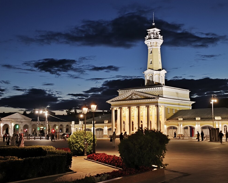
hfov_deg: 35.4
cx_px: 117
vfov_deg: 28.6
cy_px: 93
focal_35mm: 53
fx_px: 358
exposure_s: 1/16.7
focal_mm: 4.71
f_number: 1.7
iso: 1250
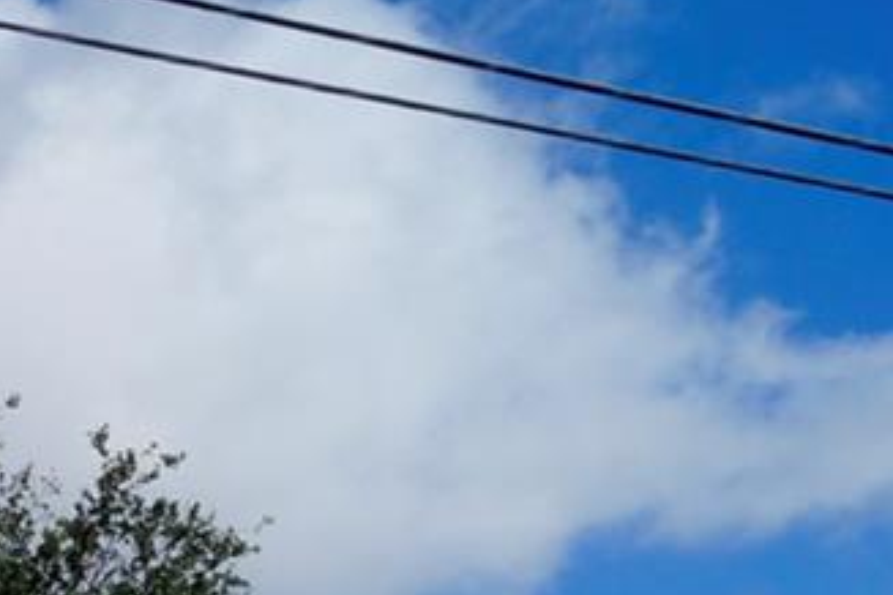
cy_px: 1351
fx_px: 3274
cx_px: -1245
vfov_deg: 9.4
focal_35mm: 132
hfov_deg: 12.3
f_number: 16
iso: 100
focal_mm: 18
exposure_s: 1/160
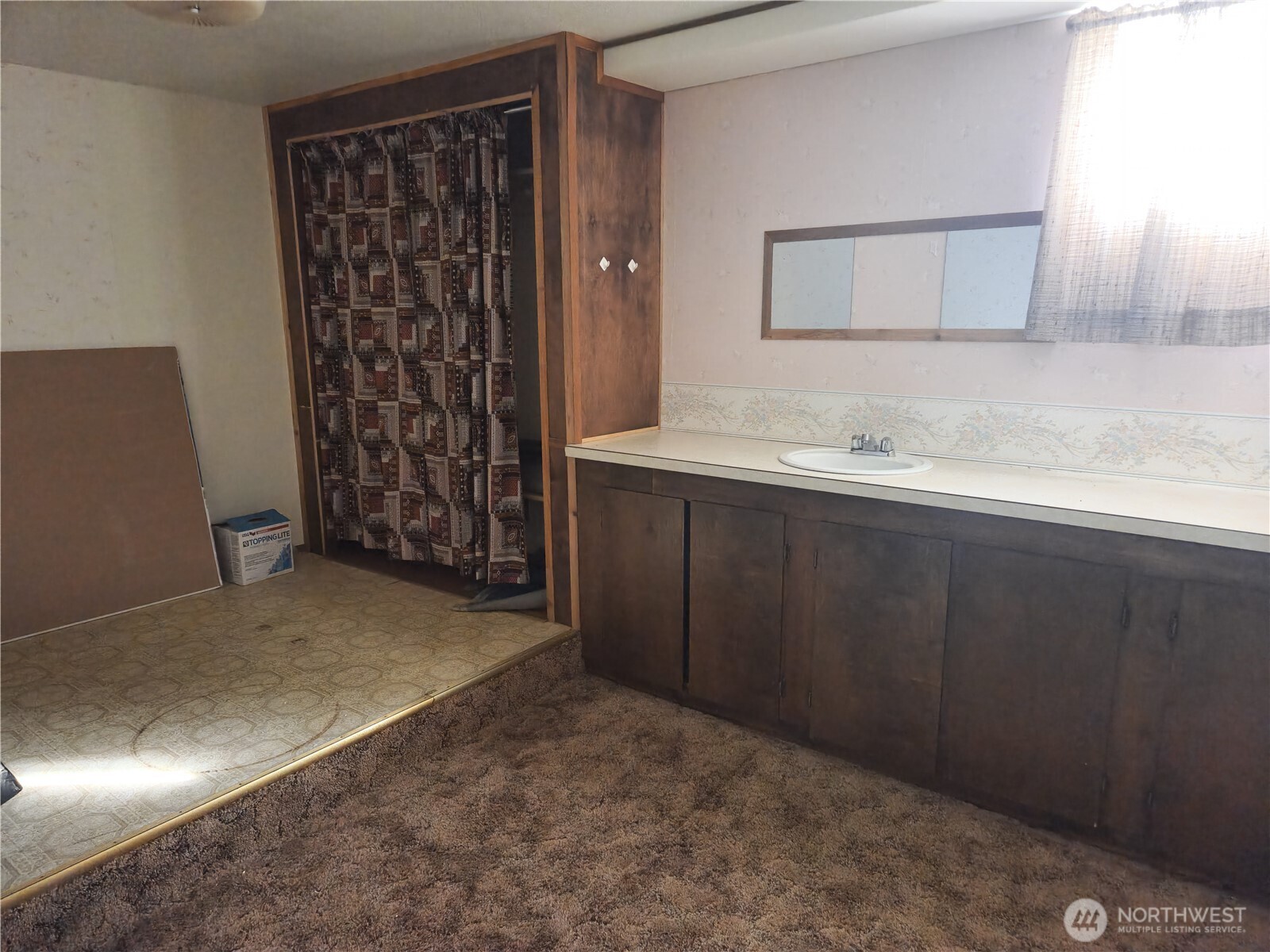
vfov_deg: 58.9
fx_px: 844
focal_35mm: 23
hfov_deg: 73.9
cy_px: 476
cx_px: 635
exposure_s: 1/40
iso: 640
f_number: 1.8
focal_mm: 5.4
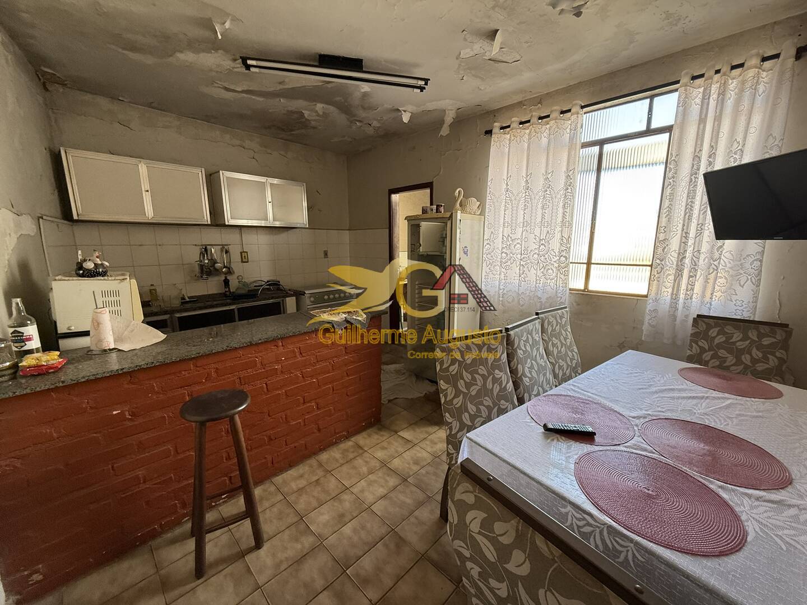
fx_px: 326
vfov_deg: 85.7
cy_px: 302
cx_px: 404
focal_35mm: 14
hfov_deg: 102.1
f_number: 2.2
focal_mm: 2.22
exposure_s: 1/99
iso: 250
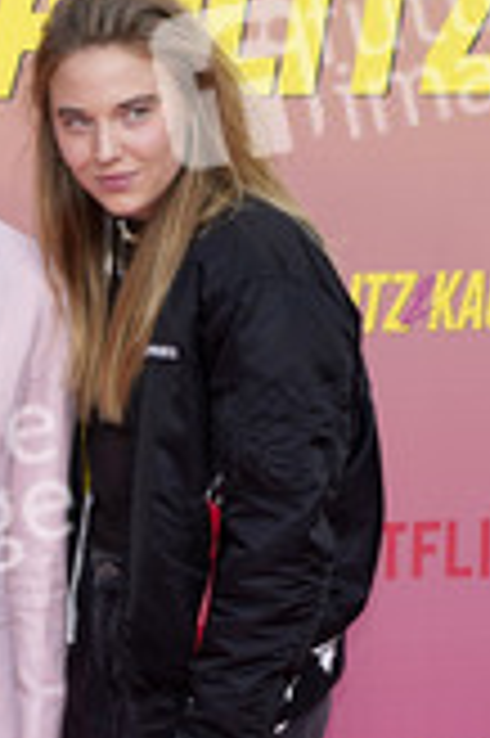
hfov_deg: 11.5
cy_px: 738
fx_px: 2394
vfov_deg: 17.1
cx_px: -27
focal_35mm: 117
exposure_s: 1/160
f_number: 6.3
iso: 640
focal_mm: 48
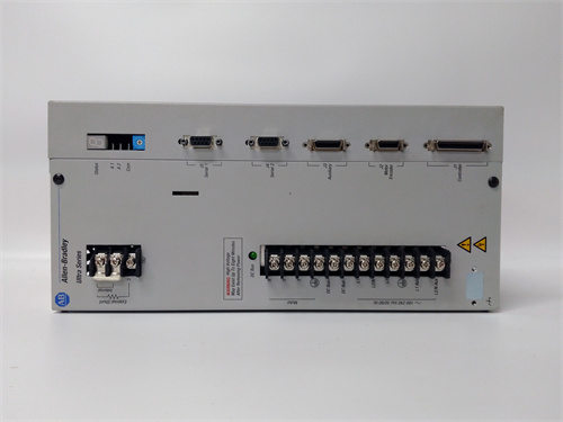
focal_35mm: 27
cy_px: 211
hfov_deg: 65.3
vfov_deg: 51.4
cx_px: 282
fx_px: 439
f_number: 2
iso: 199
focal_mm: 3.79
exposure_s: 1/33
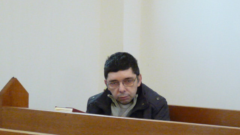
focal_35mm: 151
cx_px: 120
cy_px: 78
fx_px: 961
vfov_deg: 8.0
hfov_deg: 14.2
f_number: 3.4
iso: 800
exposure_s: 1/30
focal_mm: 13.8
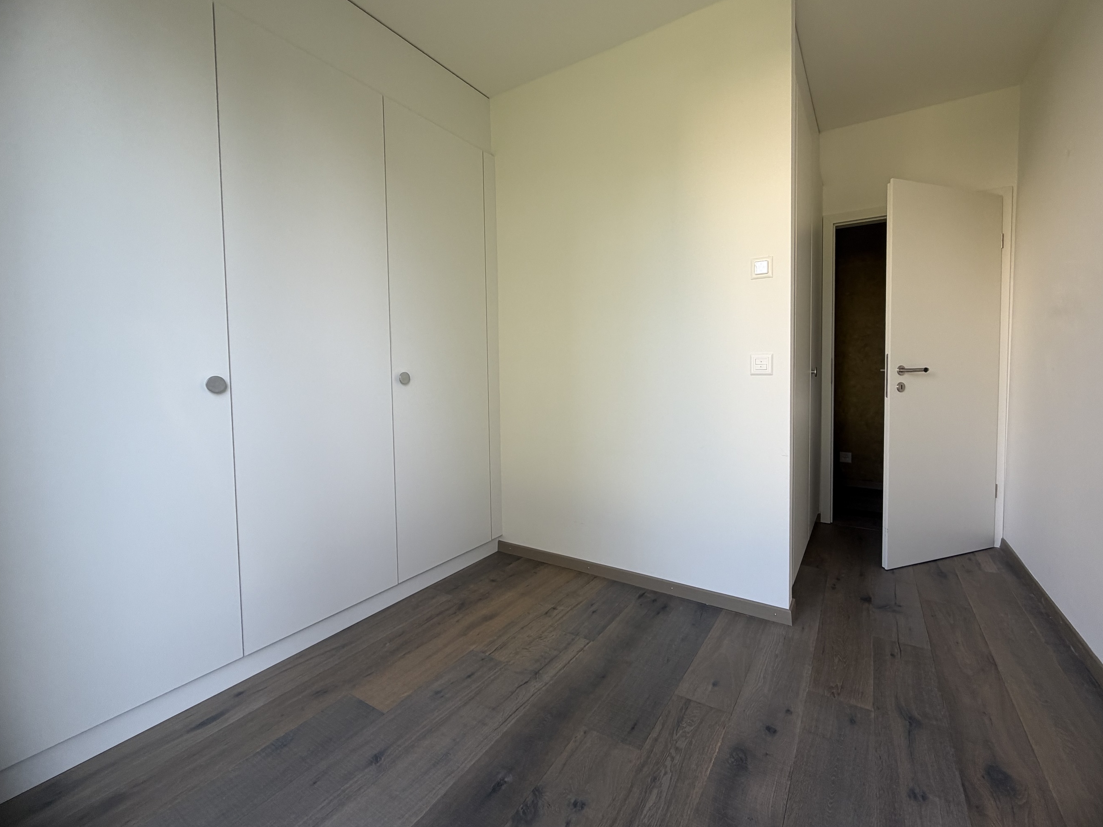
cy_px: 388
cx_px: 586
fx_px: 478
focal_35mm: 15
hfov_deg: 98.0
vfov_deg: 81.7
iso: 100
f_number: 2.2
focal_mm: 2.22
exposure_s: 1/121
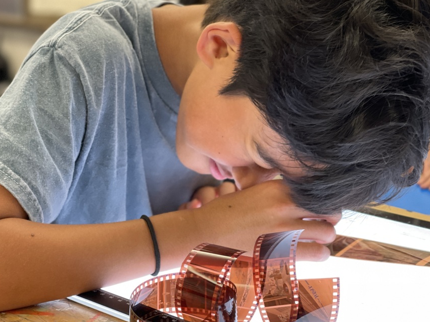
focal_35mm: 77
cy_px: 189
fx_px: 956
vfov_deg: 19.1
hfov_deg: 25.3
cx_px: 205
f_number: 2.2
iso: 320
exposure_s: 1/30
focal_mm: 7.5
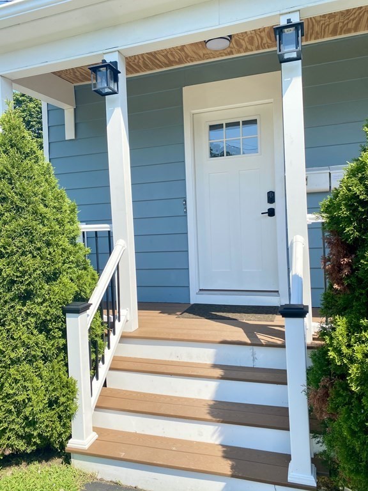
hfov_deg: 53.1
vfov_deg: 67.3
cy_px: 246
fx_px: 369
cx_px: 184
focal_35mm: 26
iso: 32
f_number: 1.8
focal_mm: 4.25
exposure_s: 1/1727
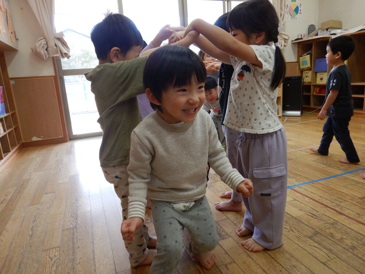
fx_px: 253
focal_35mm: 24
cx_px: 182
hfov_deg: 71.6
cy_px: 137
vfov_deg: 56.8
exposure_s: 1/60
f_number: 2.8
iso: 125
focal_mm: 4.3
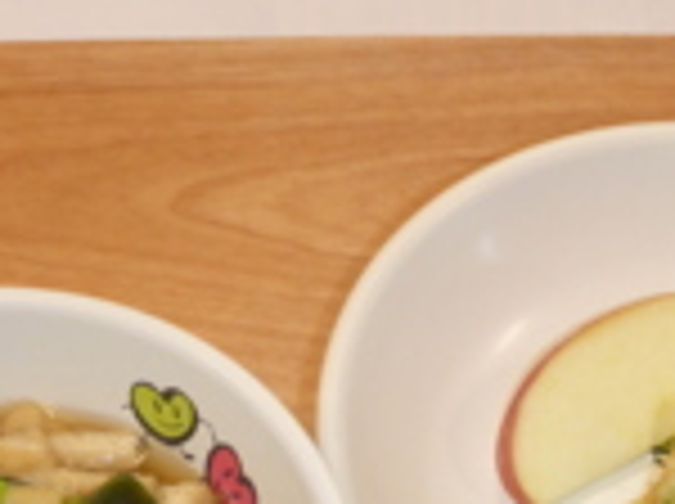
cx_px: 342
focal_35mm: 84
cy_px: 585
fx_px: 1635
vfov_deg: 16.8
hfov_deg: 23.3
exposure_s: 1/60
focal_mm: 6.4
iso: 400
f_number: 3.9
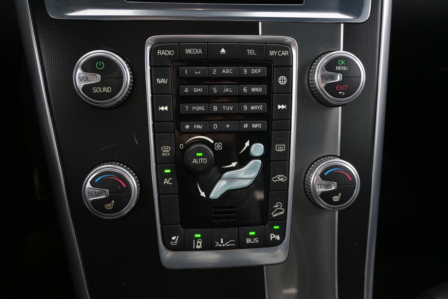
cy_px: 150
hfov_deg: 57.2
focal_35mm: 33
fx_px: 411
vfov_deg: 40.0
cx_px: 224
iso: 3600
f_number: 4
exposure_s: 1/40
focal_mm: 22
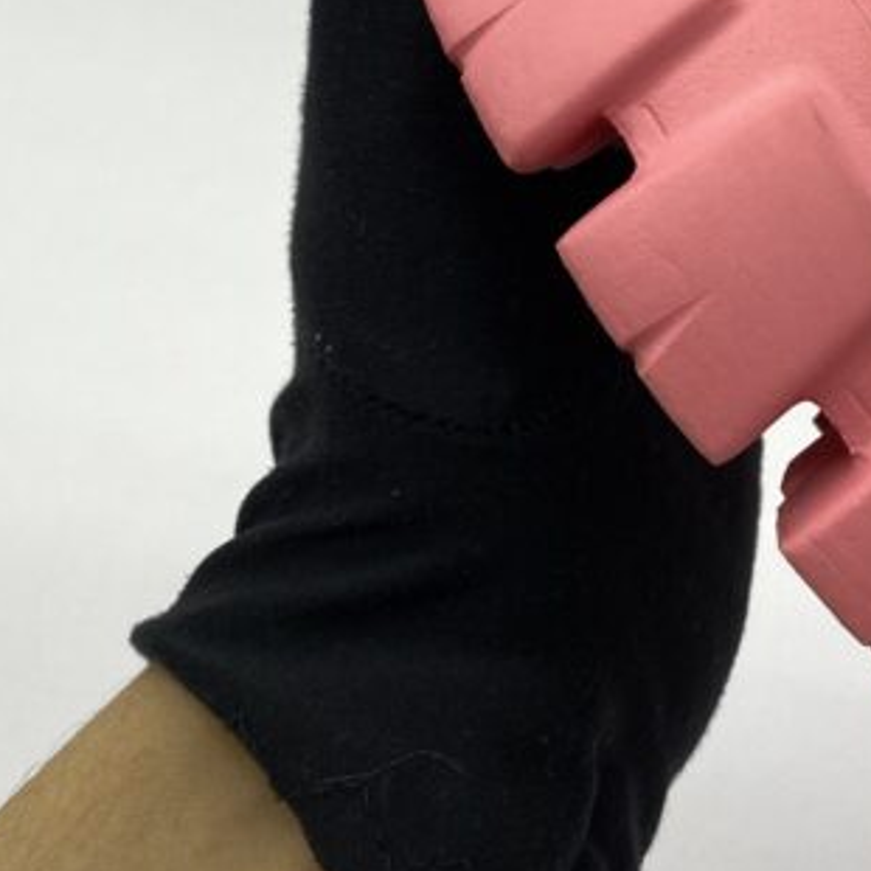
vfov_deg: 21.3
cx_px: 773
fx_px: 2164
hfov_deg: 22.3
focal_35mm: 76
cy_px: -149
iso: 32
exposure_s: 1/127
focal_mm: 4.25
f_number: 1.8
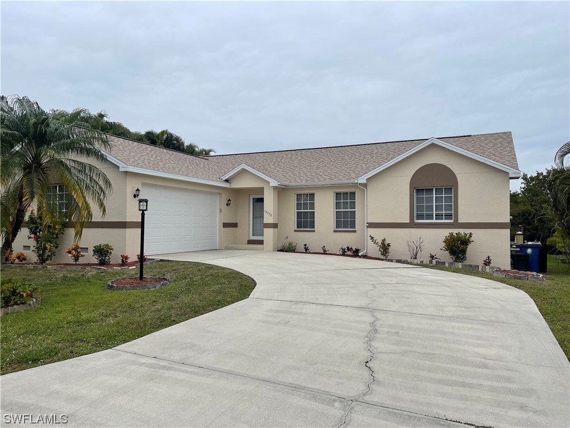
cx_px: 285
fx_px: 428
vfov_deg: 53.1
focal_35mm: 26
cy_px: 214
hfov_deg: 67.3
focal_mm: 5.1
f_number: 1.6
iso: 32
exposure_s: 1/2597
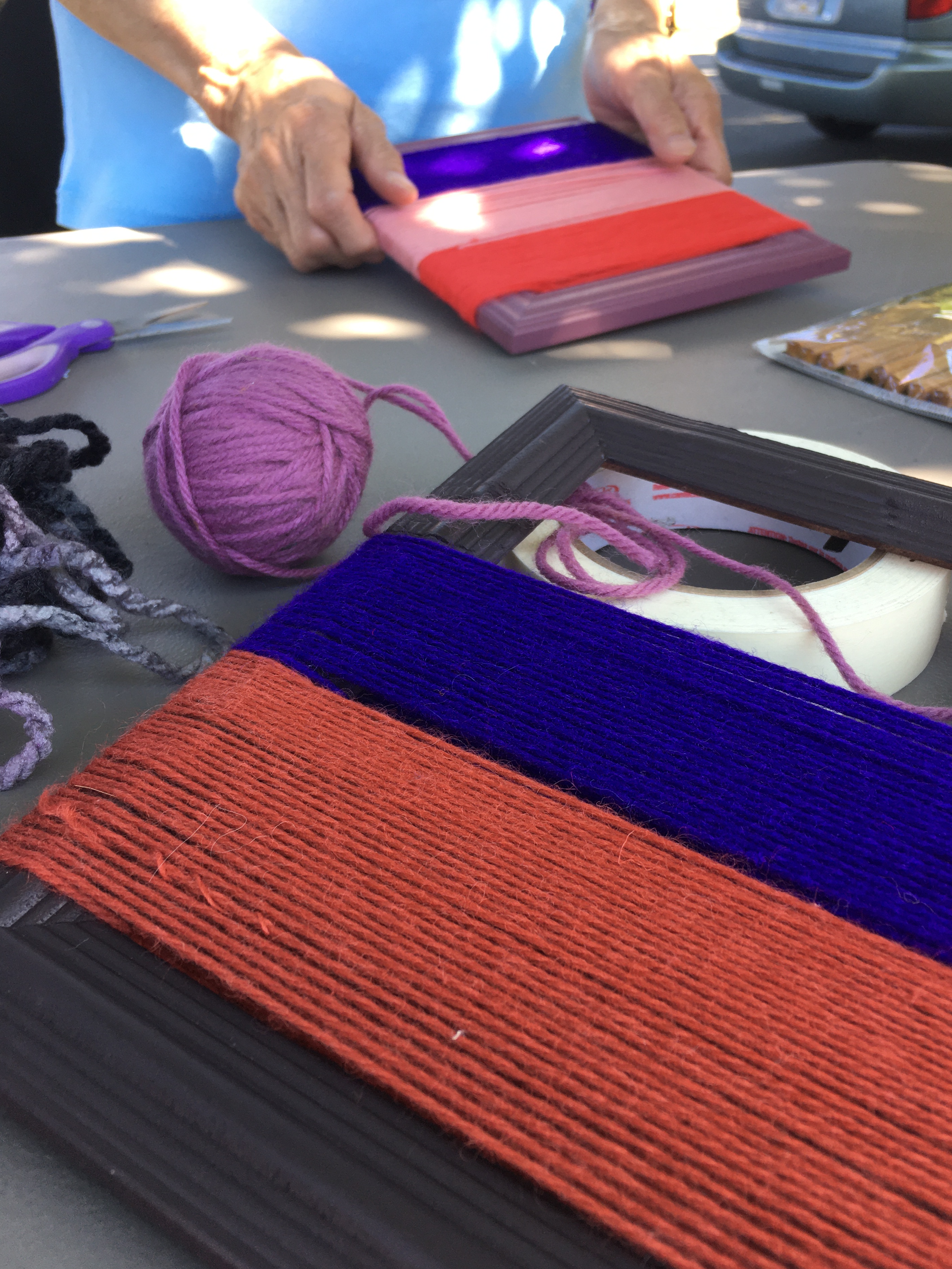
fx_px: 1137
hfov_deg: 45.4
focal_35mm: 31
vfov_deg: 58.3
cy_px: 597
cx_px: 495
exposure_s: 1/120
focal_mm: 4.15
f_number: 2.2
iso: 32
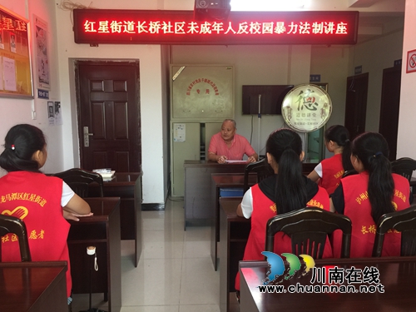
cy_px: 156
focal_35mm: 29
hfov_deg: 61.7
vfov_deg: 48.2
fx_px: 349
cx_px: 208
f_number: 2.2
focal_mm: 4.15
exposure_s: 1/17
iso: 50
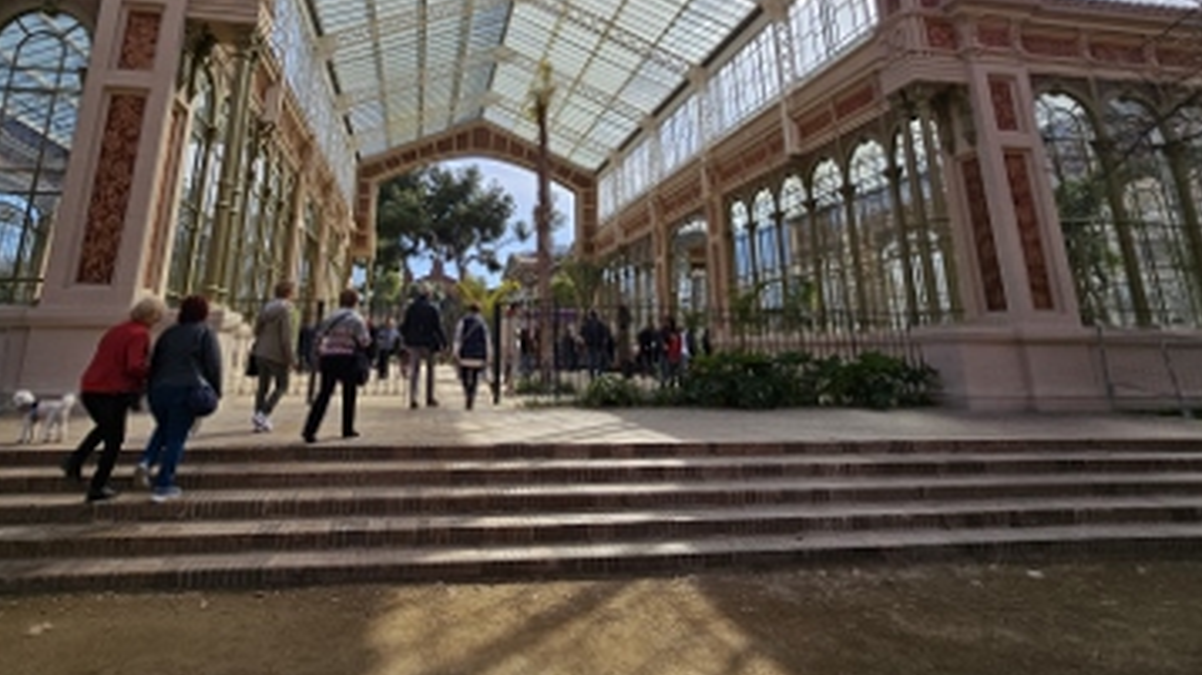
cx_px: 514
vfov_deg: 55.2
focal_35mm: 19
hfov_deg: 89.0
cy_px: 161
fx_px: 605
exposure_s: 1/2302
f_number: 2.2
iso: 50
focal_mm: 2.2
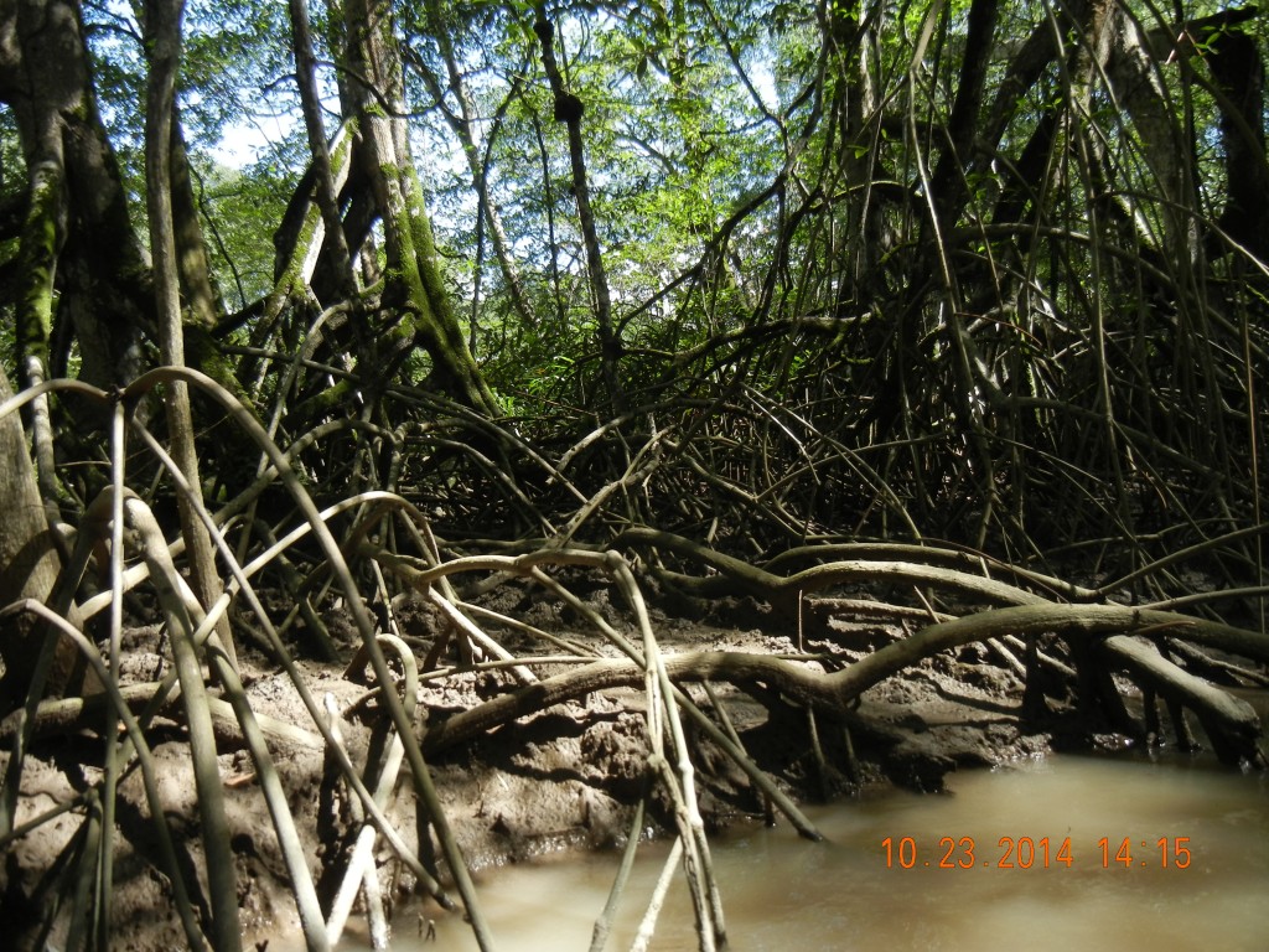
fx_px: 1100
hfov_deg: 60.0
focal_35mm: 30
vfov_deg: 46.8
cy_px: 476
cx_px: 634
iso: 160
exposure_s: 1/195
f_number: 3.5
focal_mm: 5.4
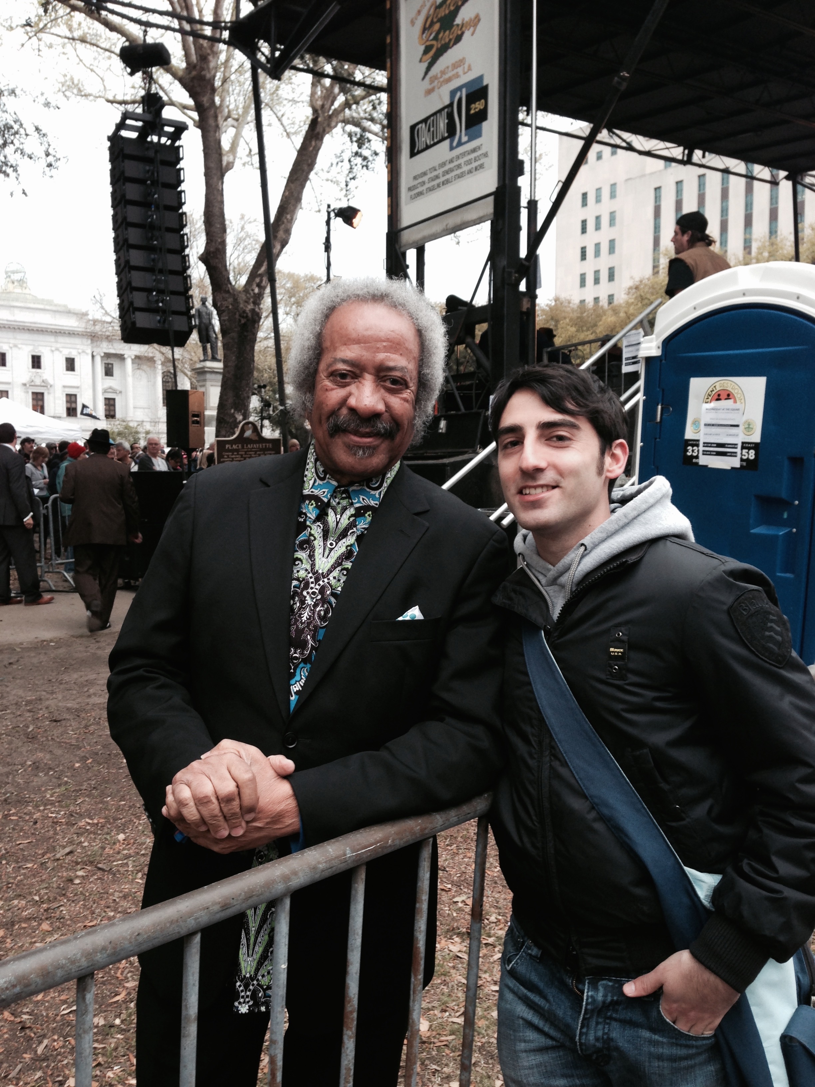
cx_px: 408
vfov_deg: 55.4
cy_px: 544
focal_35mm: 33
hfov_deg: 42.9
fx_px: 1036
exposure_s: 1/20
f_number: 2.4
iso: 50
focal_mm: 4.12
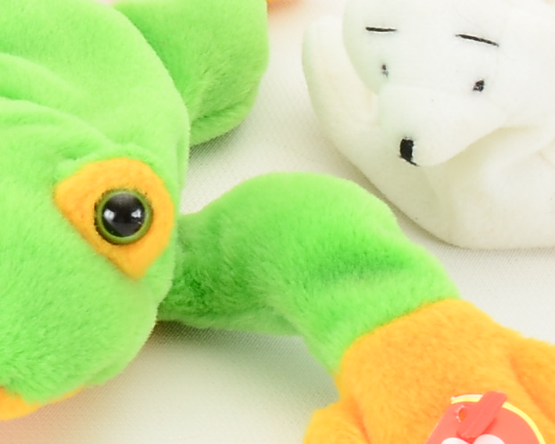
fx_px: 2645
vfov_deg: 9.6
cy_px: 180
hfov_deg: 11.1
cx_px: -486
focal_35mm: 161
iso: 250
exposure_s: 1/80
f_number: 13
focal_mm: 22
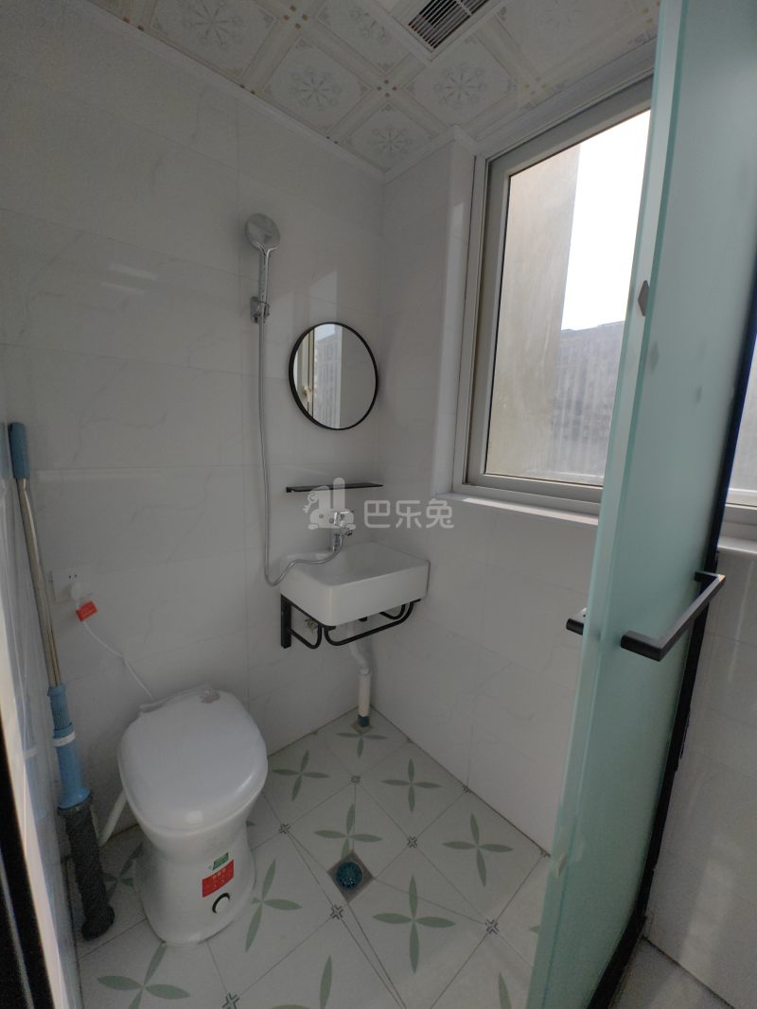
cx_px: 378
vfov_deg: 106.2
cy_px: 504
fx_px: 379
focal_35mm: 13
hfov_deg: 89.9
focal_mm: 1.95
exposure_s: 1/1577
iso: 50
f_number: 2.2
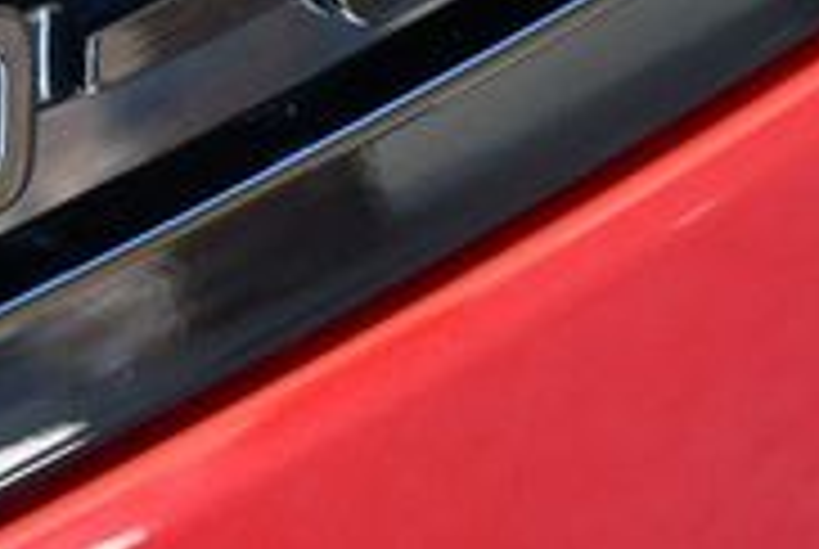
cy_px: -410
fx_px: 4808
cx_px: 104
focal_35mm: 211
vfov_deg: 6.4
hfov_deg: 9.7
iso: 720
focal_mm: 30
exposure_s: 1/250
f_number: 4.5
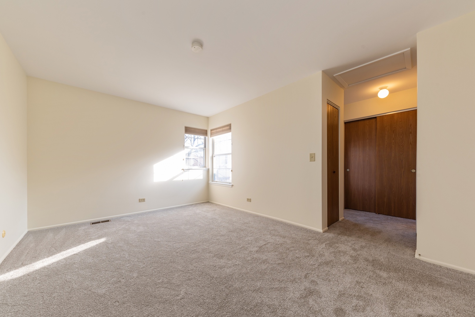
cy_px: 158
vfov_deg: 90.1
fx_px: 158
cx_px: 238
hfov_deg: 112.6
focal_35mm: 12
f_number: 9
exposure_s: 1/10
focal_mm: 12
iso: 100
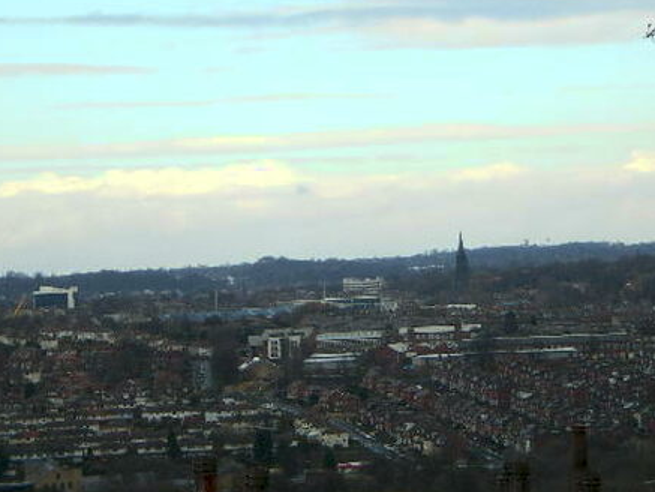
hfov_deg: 11.4
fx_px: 3274
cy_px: 277
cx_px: 396
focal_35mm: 173
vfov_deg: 8.6
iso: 64
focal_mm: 18.9
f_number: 5.9
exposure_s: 1/160
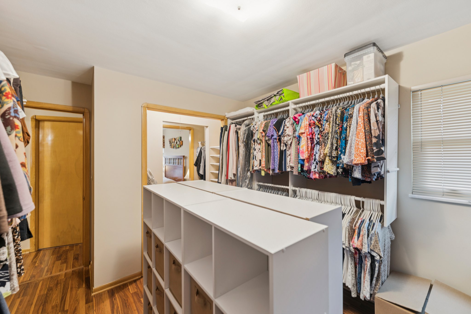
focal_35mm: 14
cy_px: 157
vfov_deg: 81.2
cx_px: 236
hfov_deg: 104.3
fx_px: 183
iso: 200
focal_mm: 14
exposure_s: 1/13
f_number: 2.8
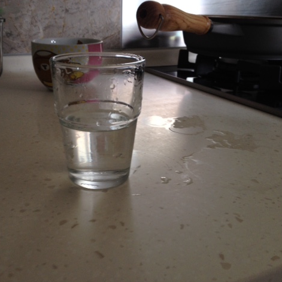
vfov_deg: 40.0
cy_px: 140
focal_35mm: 42
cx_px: 116
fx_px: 387
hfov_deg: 39.9
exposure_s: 1/20
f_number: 2.4
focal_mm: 4.28
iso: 64
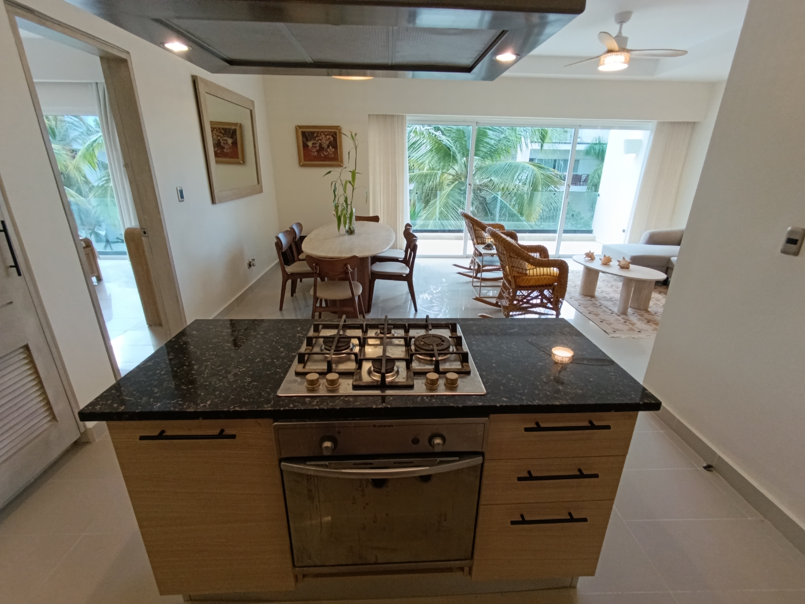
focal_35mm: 16
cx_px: 402
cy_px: 302
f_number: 2.2
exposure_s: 1/50
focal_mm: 1.65
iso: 160
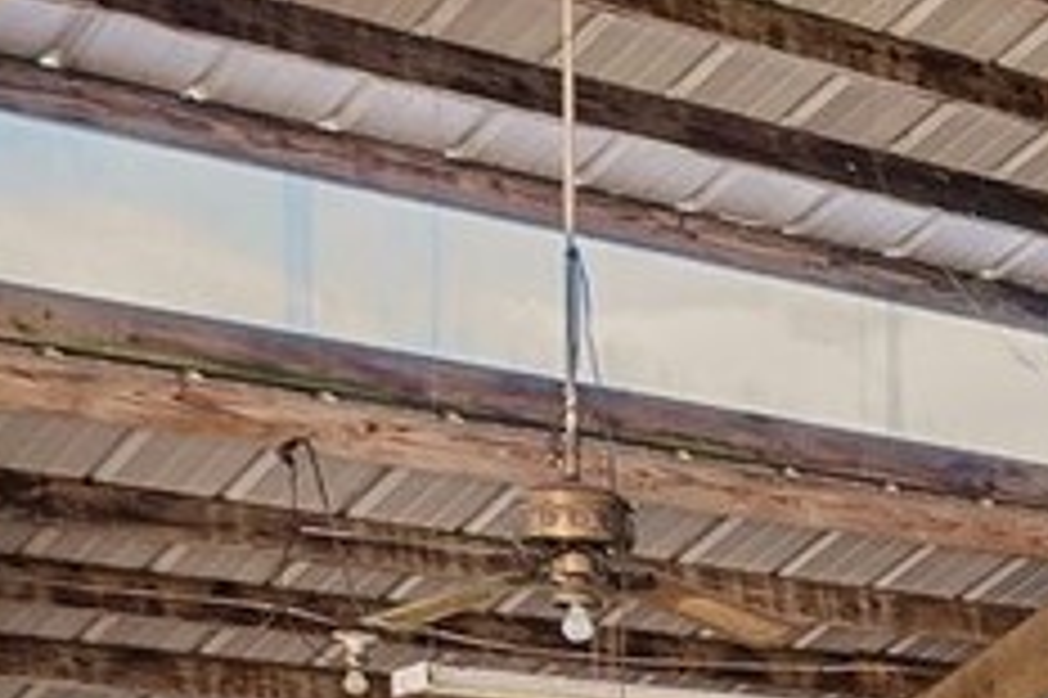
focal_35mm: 102
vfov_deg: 12.5
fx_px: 2967
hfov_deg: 14.1
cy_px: 1137
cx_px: 2481
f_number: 8
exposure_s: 1/25
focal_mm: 14
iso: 400
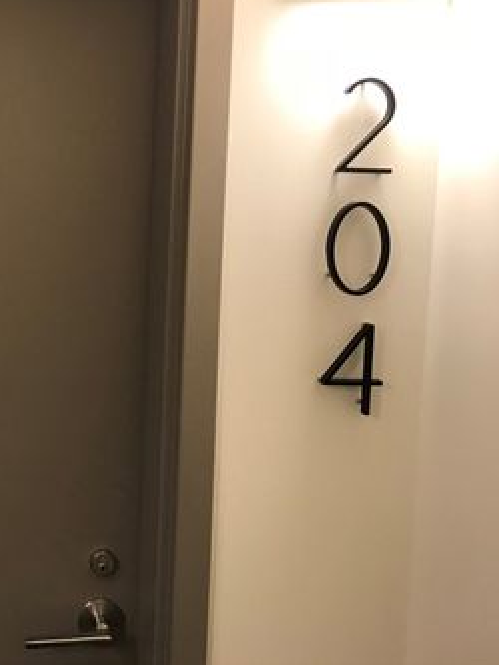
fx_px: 807
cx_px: 76
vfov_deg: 44.7
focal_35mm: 42
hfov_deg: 33.0
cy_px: 297
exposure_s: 1/30
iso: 25
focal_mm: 3.99
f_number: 1.8
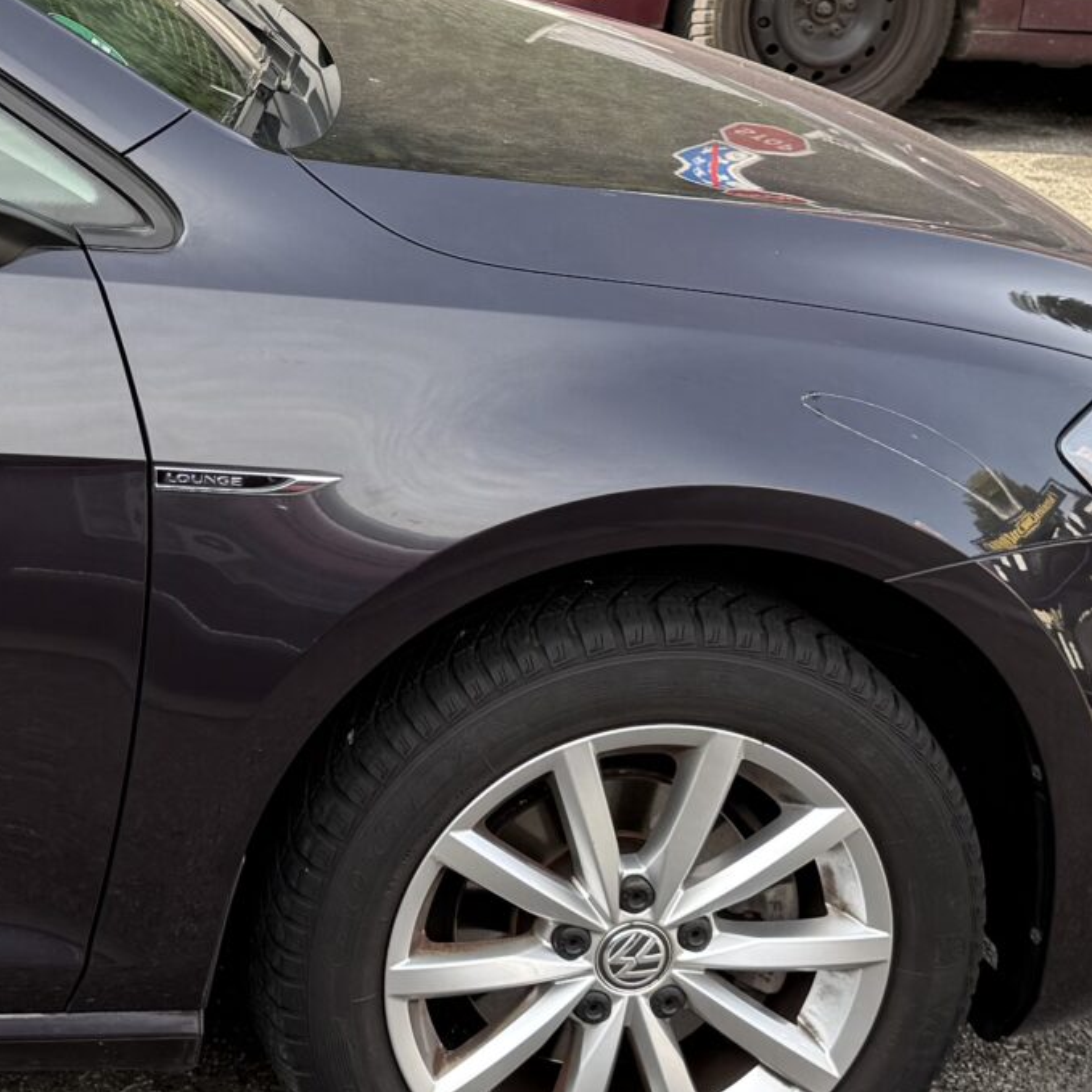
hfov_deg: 20.8
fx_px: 2855
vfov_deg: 21.6
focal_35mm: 80
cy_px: 351
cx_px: -63
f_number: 1.78
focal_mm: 6.76
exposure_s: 1/563
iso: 80
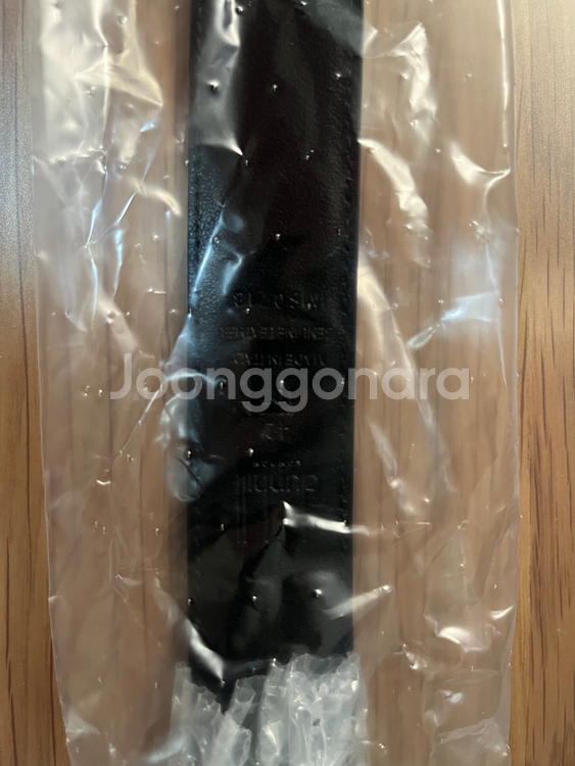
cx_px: 288
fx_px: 576
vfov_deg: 67.3
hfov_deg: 53.1
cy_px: 383
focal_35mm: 26
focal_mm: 5.1
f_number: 1.6
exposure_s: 1/40
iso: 500
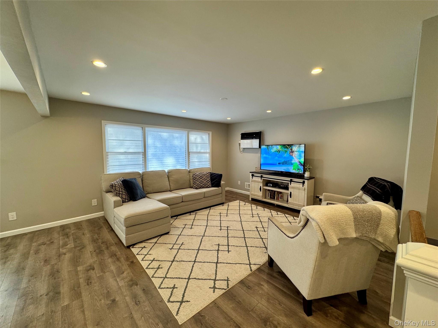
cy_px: 164
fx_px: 177
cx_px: 219
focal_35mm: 14
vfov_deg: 85.7
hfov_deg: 102.1
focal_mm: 2.22
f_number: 2.2
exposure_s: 1/120
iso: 160
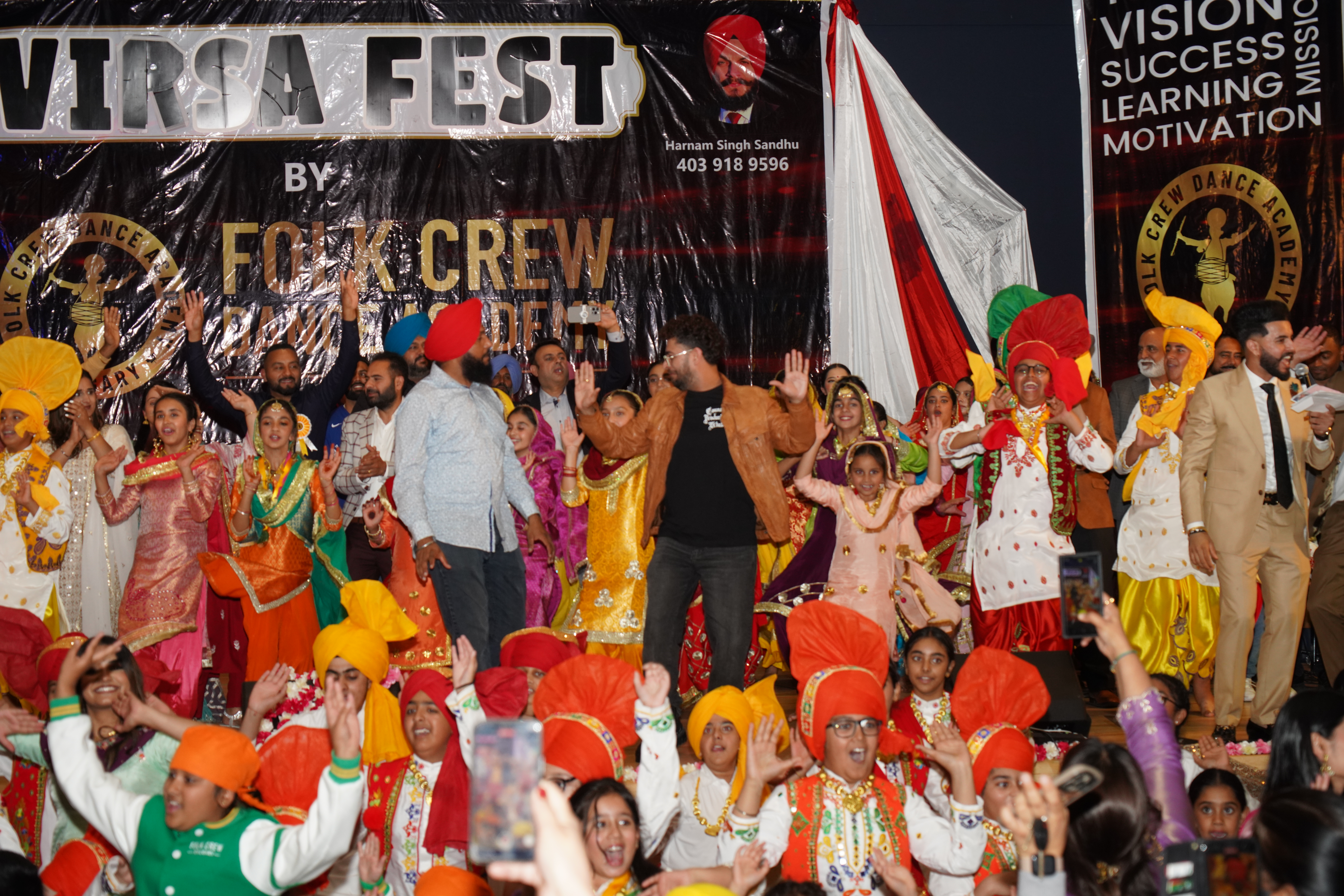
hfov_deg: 35.1
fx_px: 2128
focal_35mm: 57
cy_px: 448
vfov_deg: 23.8
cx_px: 672
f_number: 5.6
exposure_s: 1/200
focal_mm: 57
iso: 1000
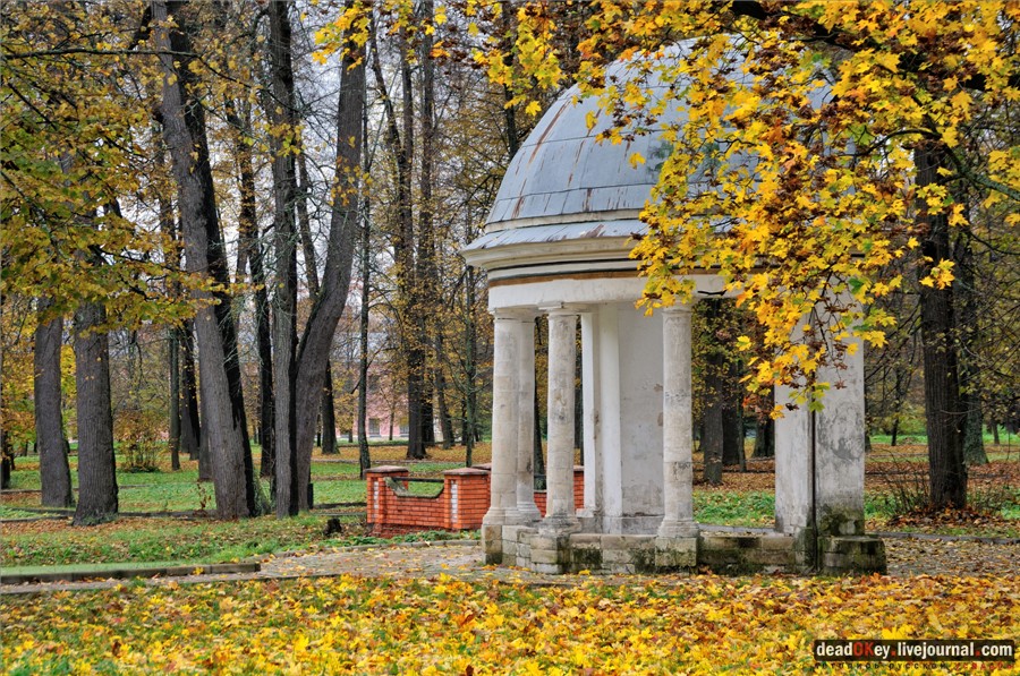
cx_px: 510
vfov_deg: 15.7
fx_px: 2461
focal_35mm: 87
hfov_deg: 23.4
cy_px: 338
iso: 250
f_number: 8
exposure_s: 1/125
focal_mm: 58
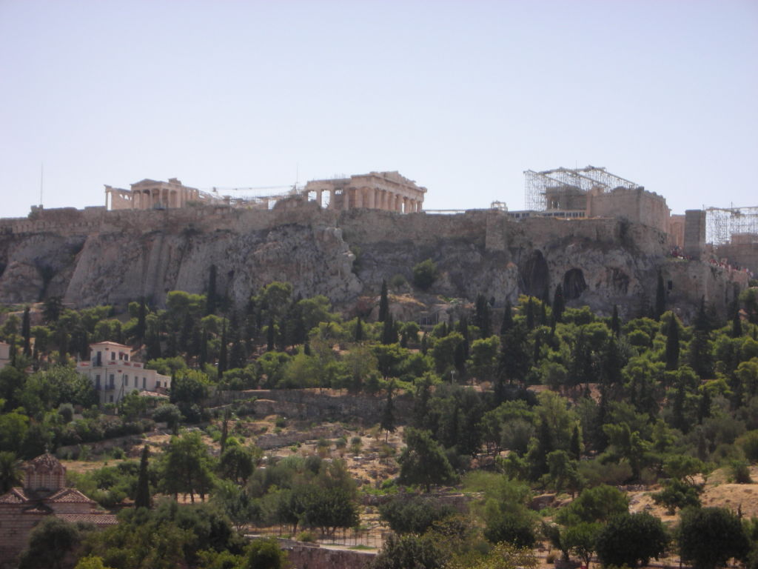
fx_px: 2299
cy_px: 284
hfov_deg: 18.7
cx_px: 379
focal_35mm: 105
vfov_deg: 14.1
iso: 50
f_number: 5.4
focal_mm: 17.4
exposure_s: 1/289
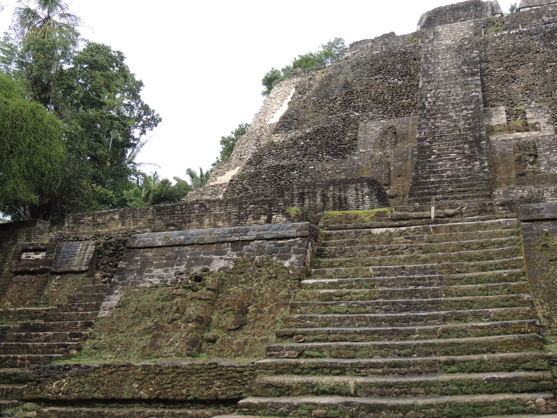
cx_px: 278
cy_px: 209
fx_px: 644
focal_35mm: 40
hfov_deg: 46.8
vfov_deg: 36.0
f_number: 3.3
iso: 100
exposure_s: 1/400
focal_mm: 7.1
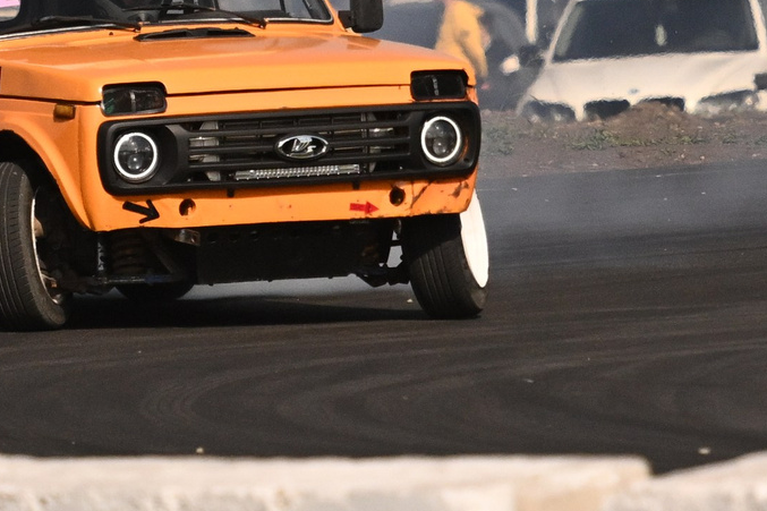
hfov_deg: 2.0
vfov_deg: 1.3
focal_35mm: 1021
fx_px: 21746
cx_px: 83
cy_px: -1
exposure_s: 1/32000
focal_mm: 180
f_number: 2.8
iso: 1000
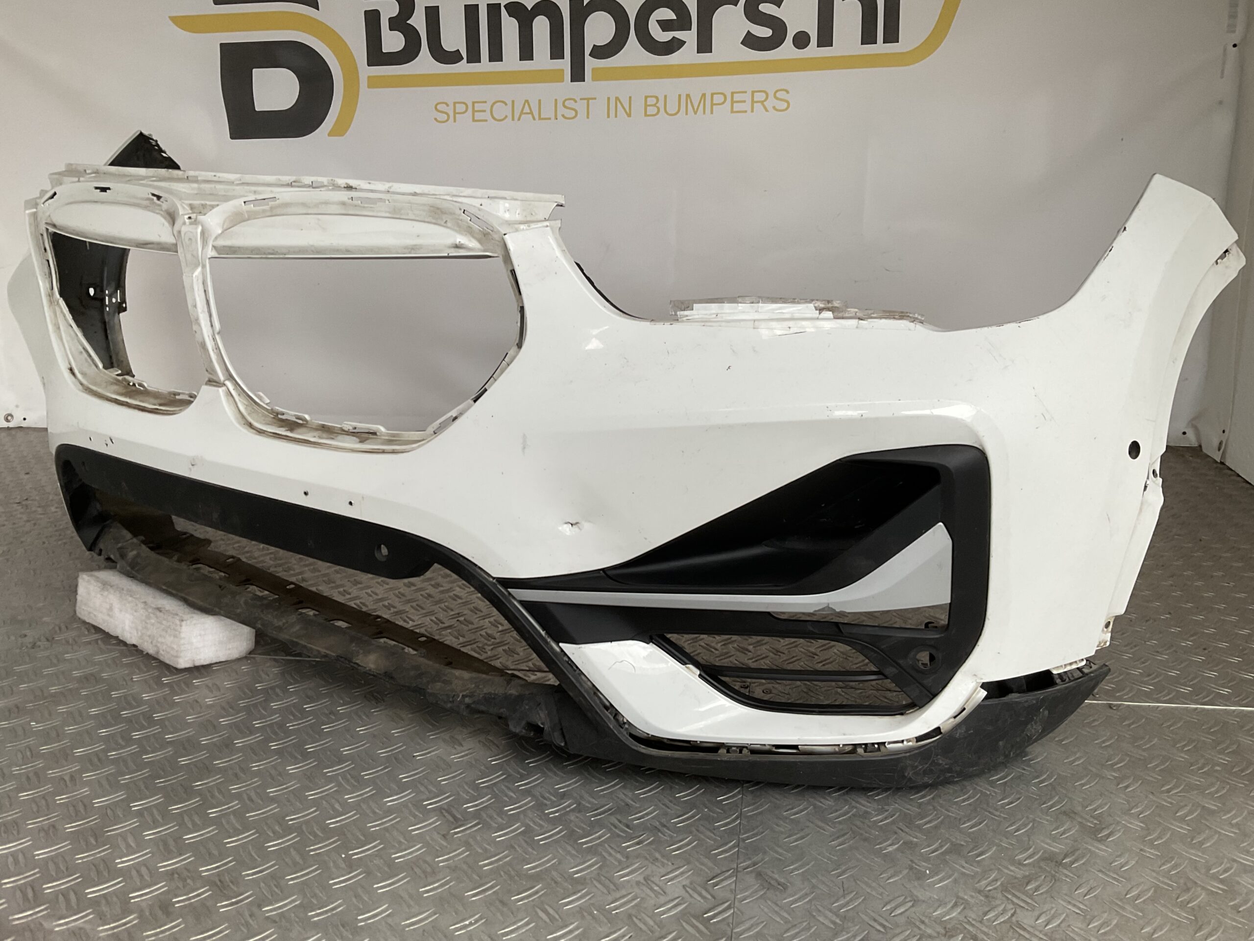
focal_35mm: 29
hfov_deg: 61.7
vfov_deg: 48.2
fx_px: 1051
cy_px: 470
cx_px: 627
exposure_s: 1/50
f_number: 1.8
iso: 40
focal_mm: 3
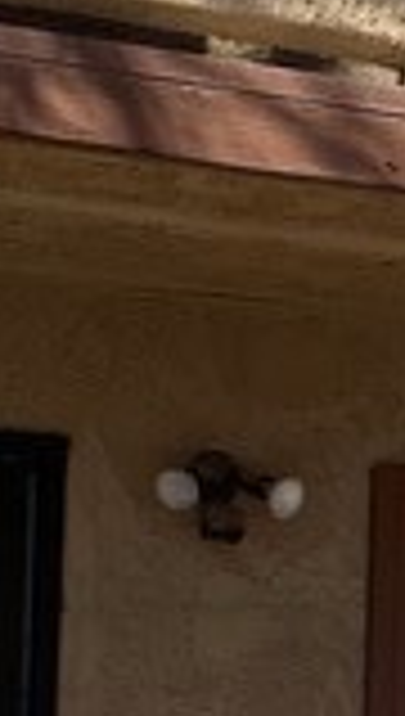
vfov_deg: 11.8
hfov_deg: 6.5
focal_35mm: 182
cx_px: 860
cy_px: 540
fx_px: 3458
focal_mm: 4.25
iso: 32
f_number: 1.8
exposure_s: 1/1754
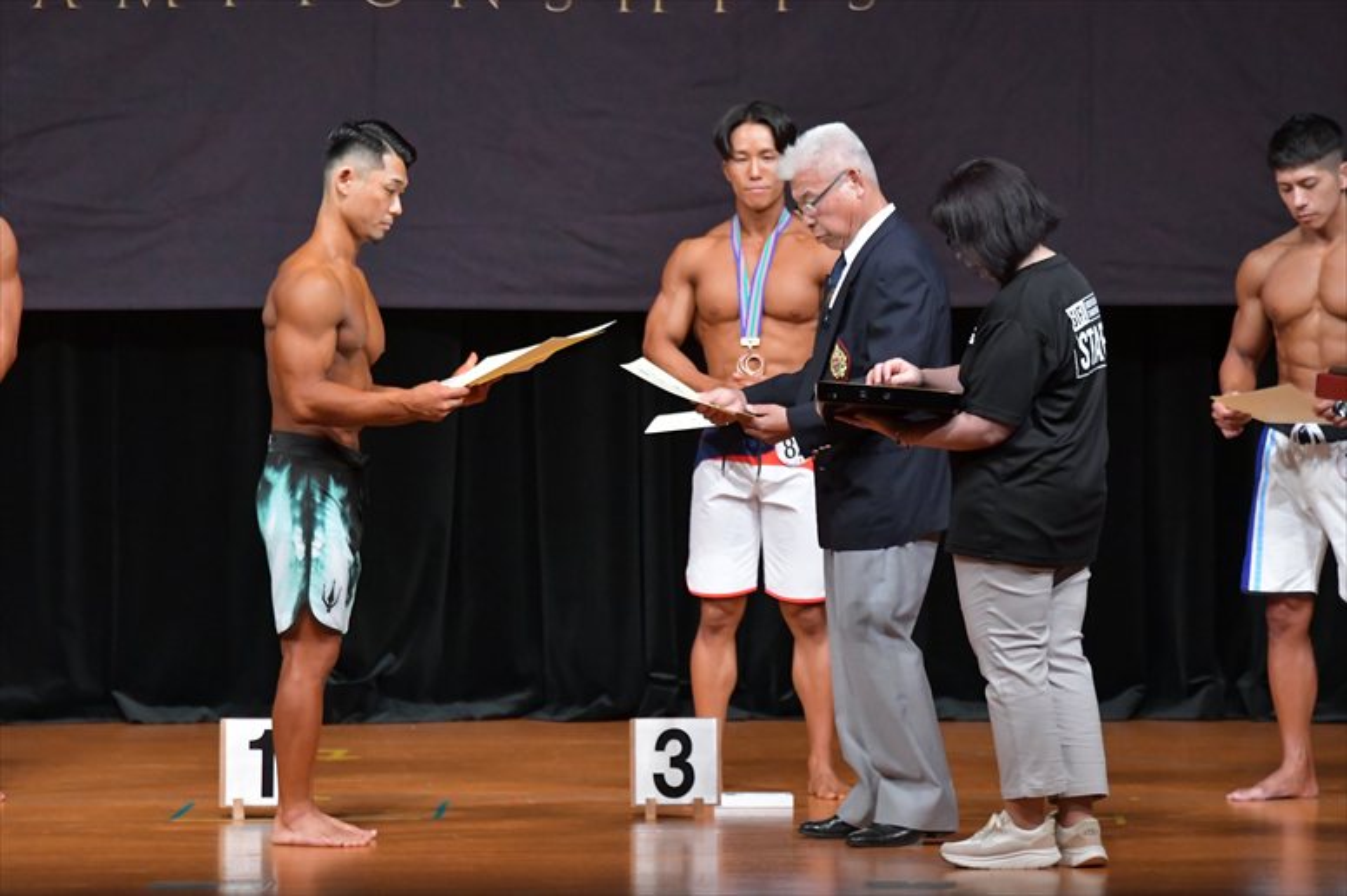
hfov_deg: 7.6
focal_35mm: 270
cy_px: 448
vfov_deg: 5.1
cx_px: 674
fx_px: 10098
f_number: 5.6
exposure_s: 1/400
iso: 5000
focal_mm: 180
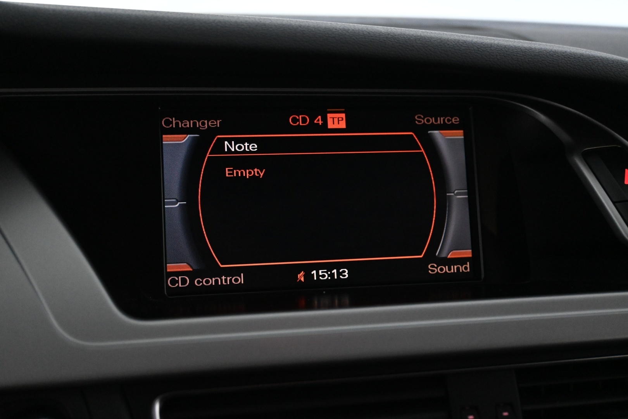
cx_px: 314
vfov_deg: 30.8
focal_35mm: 44
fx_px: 759
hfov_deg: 45.0
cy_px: 210
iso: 3600
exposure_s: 1/50
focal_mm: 29
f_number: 4.8
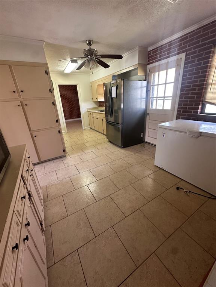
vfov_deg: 102.1
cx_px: 108
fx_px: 116
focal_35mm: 14
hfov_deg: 85.7
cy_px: 144
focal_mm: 2.22
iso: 160
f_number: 2.2
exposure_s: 1/60
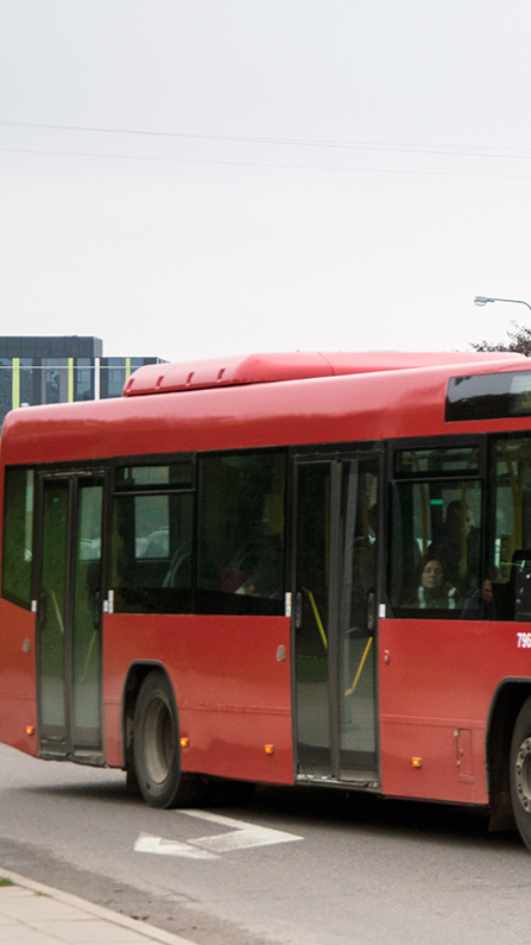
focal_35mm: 147
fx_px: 3681
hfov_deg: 8.2
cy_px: 472
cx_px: 619
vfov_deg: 14.6
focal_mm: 62
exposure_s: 1/320
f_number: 5.6
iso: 400
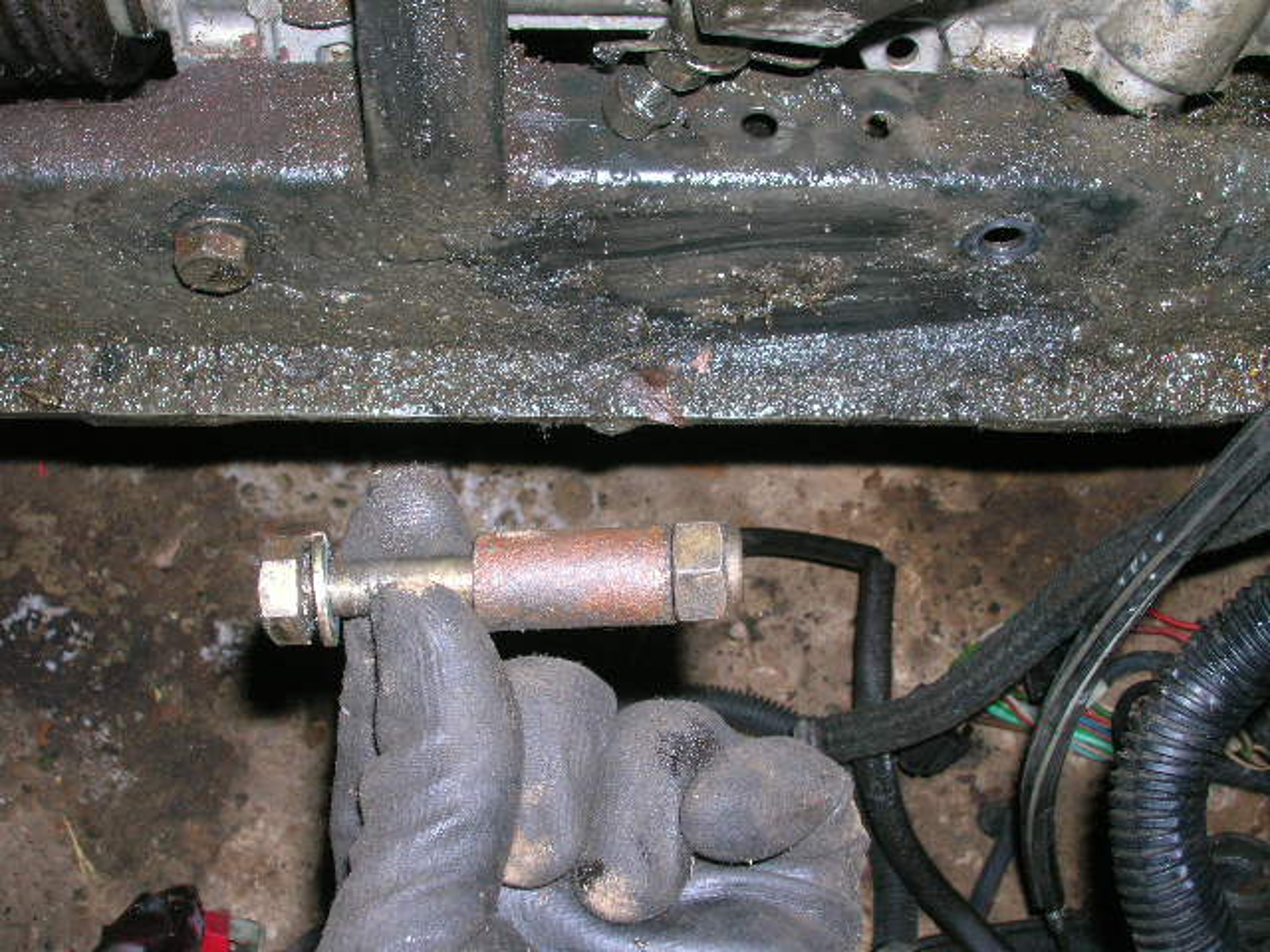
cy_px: 476
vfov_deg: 31.5
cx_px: 635
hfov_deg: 41.2
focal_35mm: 46
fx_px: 1688
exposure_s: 1/60.1
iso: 94
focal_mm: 7.7
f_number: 5.4
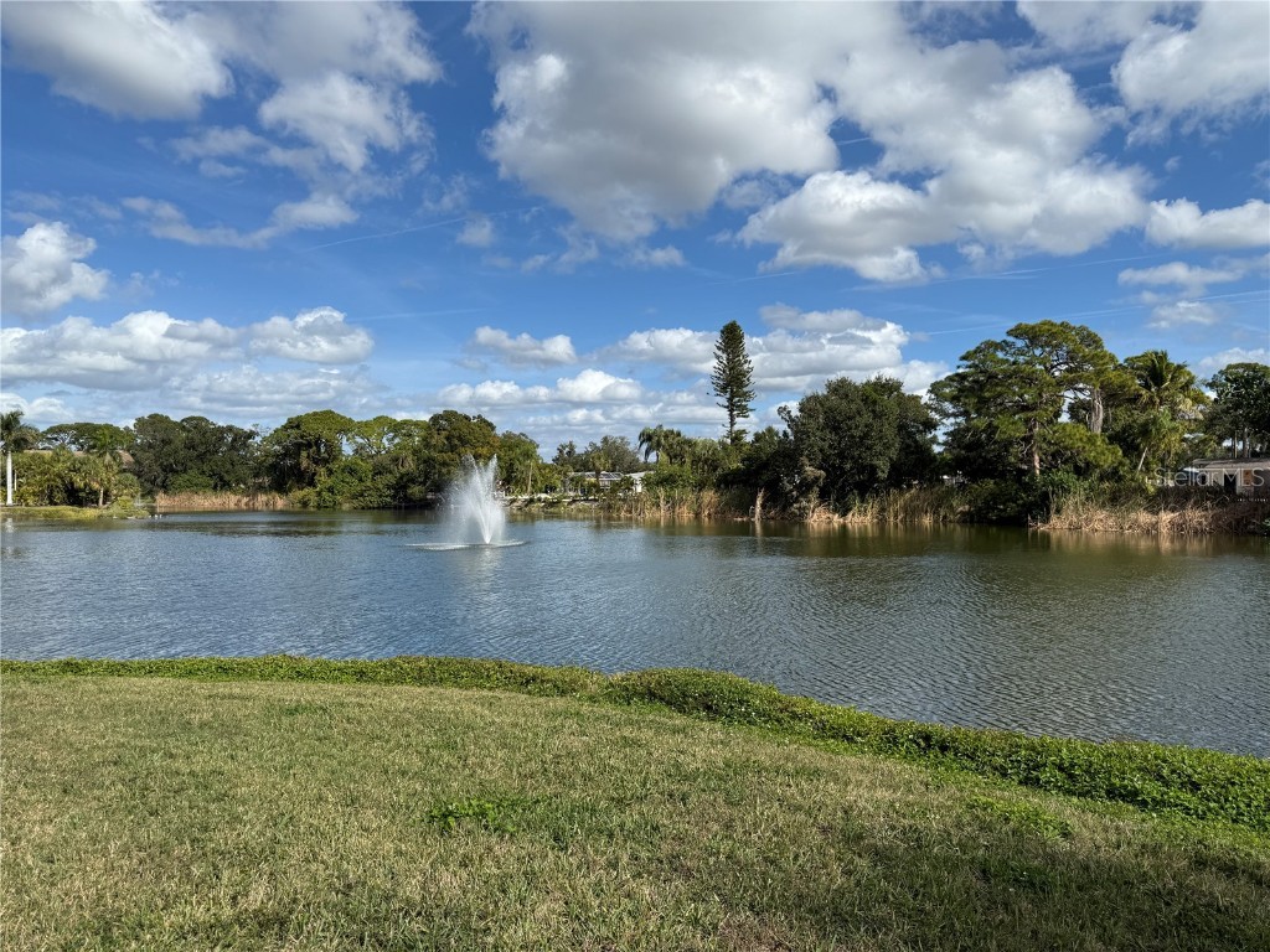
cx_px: 635
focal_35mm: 24
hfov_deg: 71.6
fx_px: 881
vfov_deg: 56.8
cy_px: 476
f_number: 1.78
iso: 80
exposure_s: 1/6711
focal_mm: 6.76
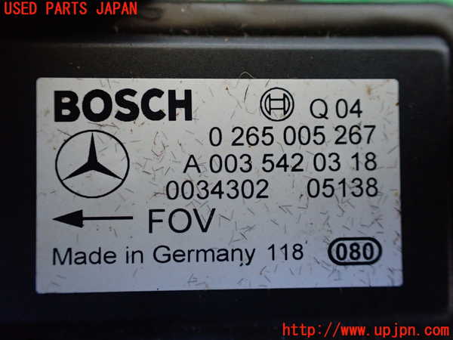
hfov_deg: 60.0
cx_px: 226
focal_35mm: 30
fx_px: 393
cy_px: 170
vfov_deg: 46.8
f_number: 2.3
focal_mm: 5.4
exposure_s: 1/80
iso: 800
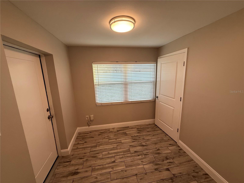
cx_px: 122
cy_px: 92
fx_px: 99
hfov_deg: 102.1
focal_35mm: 14
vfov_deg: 85.7
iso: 125
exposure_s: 1/120
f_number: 2.2
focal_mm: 2.22
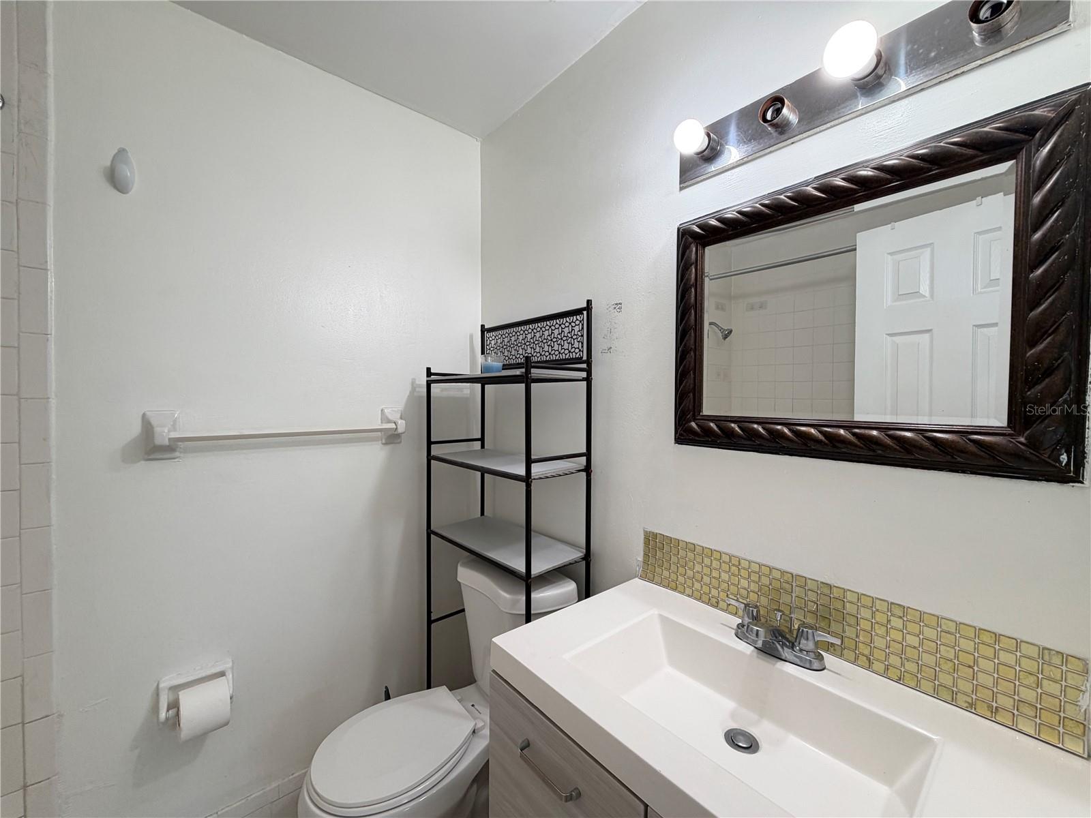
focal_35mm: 14
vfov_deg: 85.7
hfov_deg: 102.1
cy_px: 409
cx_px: 546
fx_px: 441
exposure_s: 1/120
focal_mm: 2.22
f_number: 2.2
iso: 125
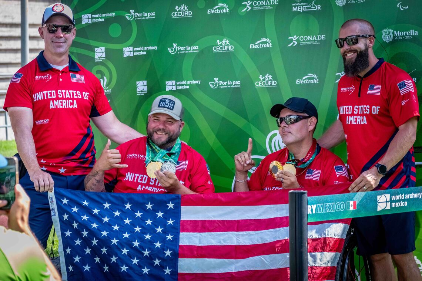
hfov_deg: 19.5
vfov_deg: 13.0
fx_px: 1231
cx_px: 211
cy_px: 140
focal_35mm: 105
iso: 1000
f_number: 4.5
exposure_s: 1/1250
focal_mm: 70
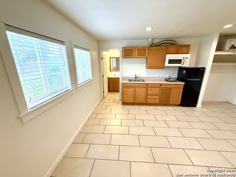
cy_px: 88
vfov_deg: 85.7
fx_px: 95
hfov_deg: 102.1
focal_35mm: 14
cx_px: 118
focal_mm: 2.22
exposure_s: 1/120
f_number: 2.2
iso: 200
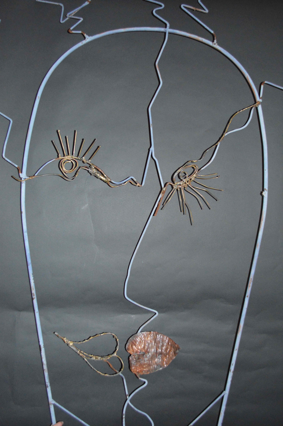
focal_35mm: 36
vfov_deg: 53.2
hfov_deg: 36.8
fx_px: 425
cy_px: 213
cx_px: 142
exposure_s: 1/60
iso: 3200
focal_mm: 24
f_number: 4
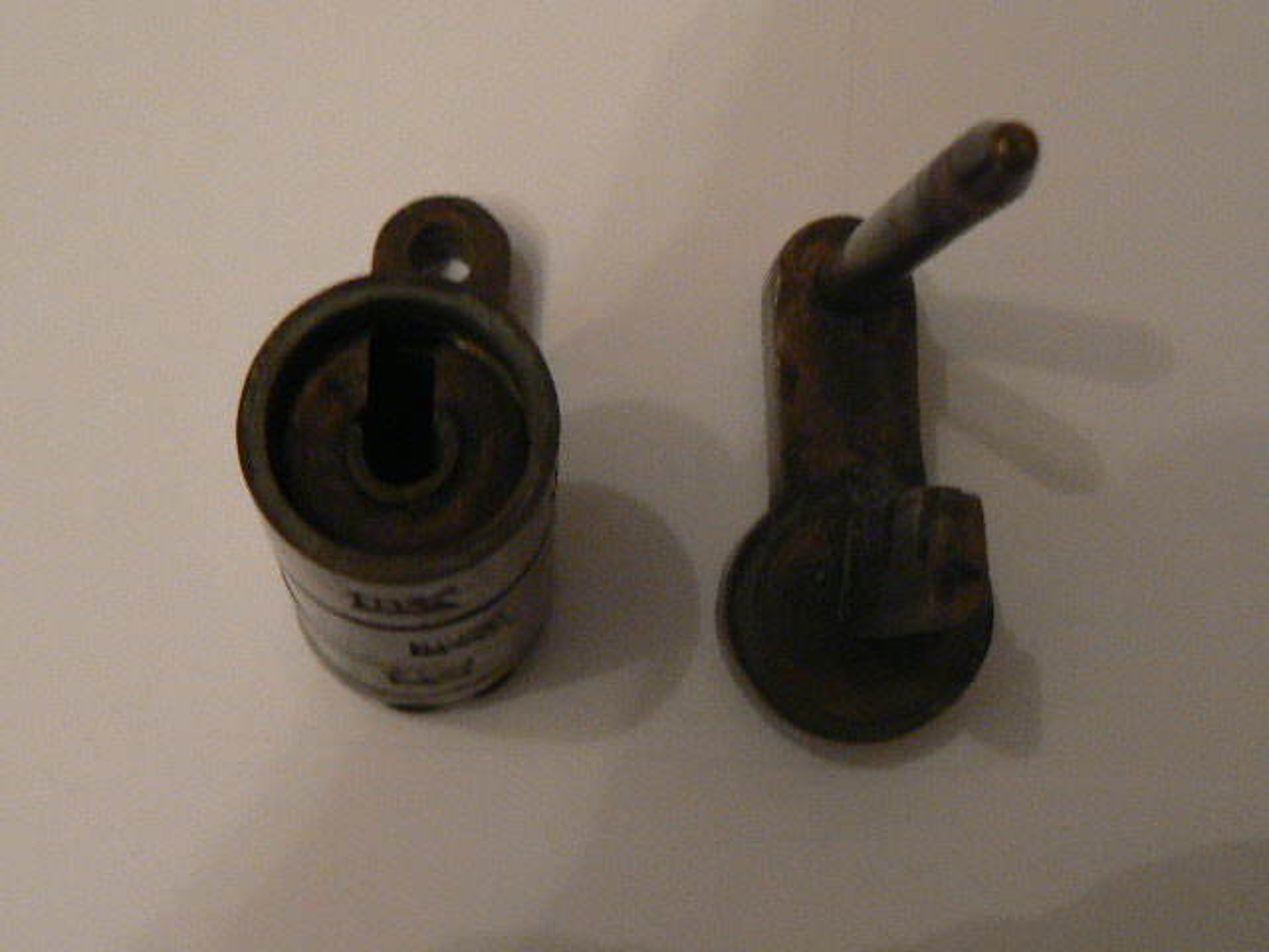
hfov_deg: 26.3
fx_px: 2713
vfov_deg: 19.9
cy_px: 476
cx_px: 634
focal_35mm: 74
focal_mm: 9.1
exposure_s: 1/15
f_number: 2.8
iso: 200
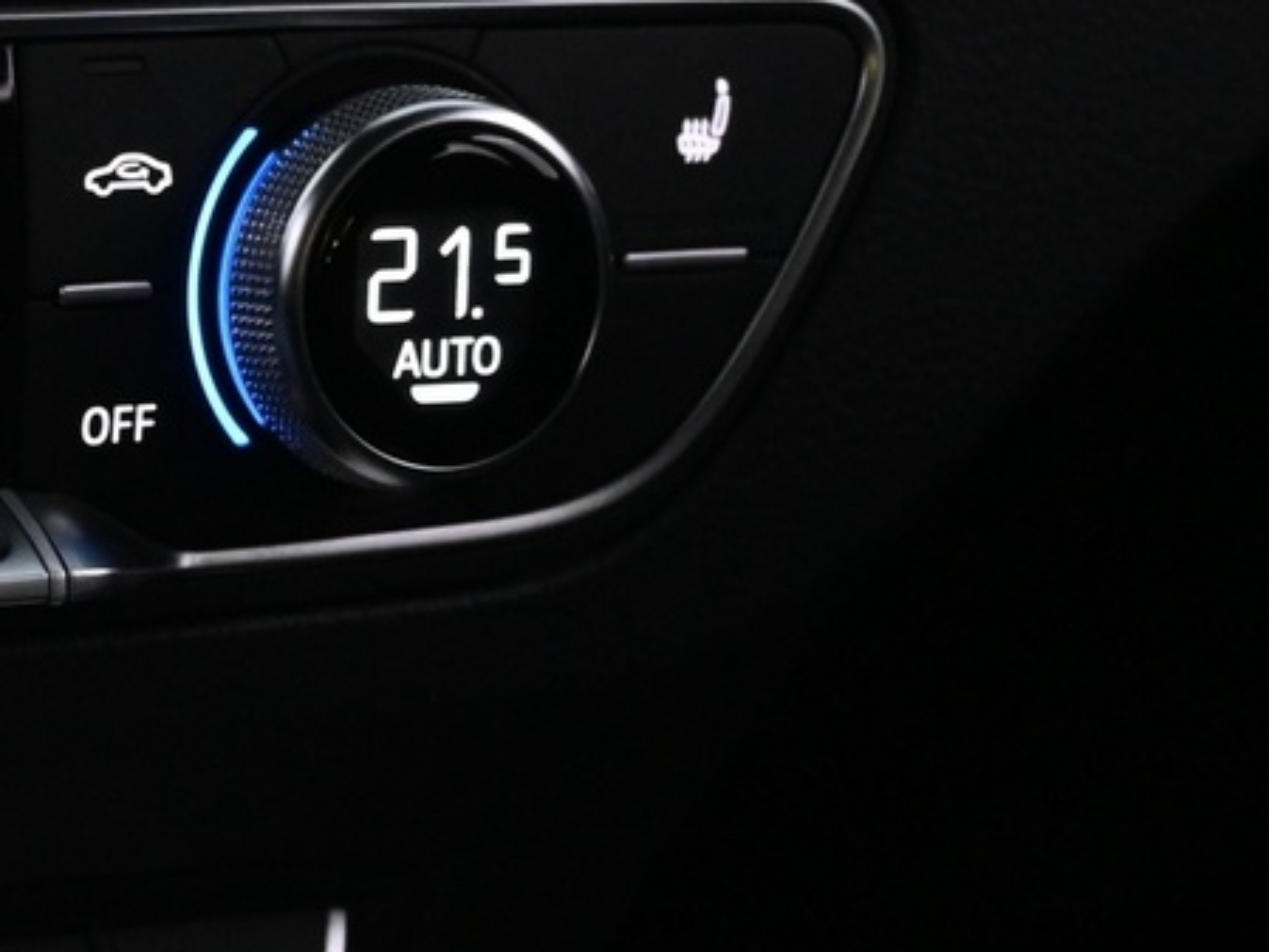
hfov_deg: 14.8
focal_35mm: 120
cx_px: -834
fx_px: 4391
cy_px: 395
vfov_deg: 12.4
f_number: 4.2
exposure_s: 1/40
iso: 2500
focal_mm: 23
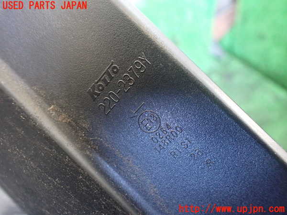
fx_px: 249
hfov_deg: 60.0
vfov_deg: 46.8
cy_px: 108
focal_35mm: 30
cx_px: 144
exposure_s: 1/30
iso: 1000
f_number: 2.3
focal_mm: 5.4
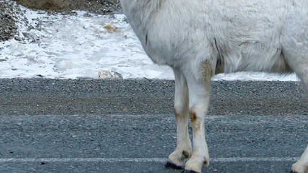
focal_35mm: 205
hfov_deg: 10.5
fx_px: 1675
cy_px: 16
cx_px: 169
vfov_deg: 5.9
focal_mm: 19.6
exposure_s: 1/125
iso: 100
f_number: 3.5
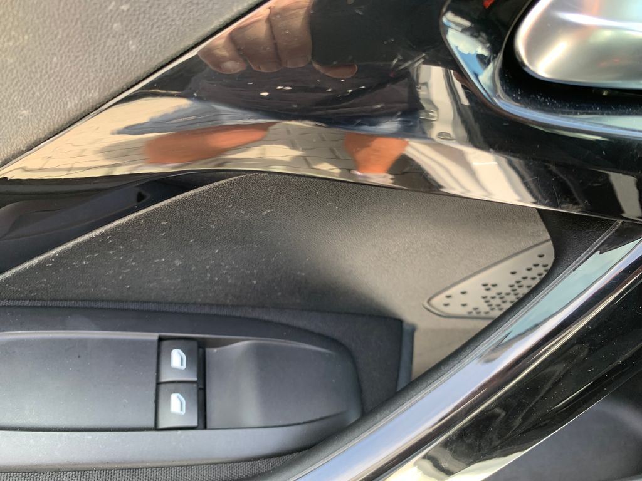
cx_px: 321
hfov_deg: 67.3
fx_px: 482
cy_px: 240
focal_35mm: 26
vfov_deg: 53.1
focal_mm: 4.25
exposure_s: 1/114
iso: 100
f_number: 1.8
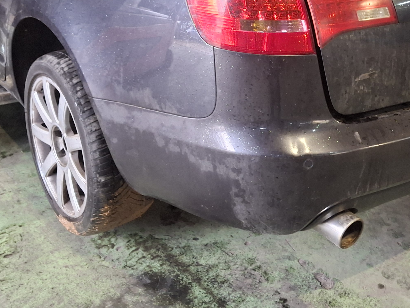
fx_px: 604
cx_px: 239
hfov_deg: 37.4
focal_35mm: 51
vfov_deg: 27.6
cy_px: 32
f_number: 1.8
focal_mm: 4.69
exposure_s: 1/33
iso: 250
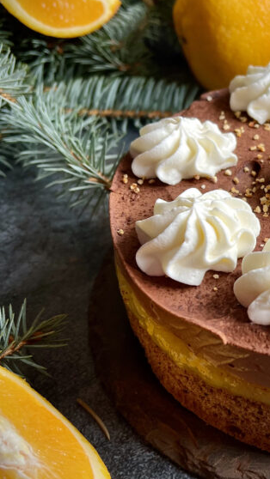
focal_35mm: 52
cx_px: 323
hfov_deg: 21.4
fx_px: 662
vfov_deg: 39.9
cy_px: 243
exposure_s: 1/121
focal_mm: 5.7
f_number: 1.5
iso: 80
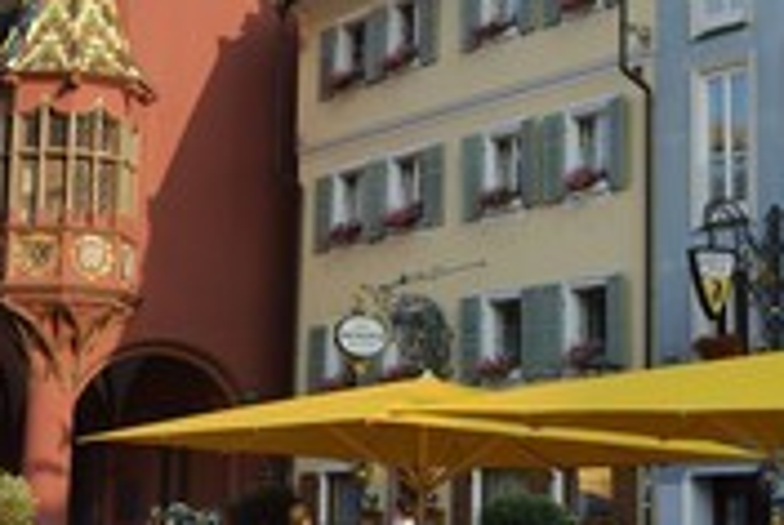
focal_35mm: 100
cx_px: 481
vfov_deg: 13.7
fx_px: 2181
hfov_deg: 20.3
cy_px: 120
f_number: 5
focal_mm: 42
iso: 200
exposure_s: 1/640
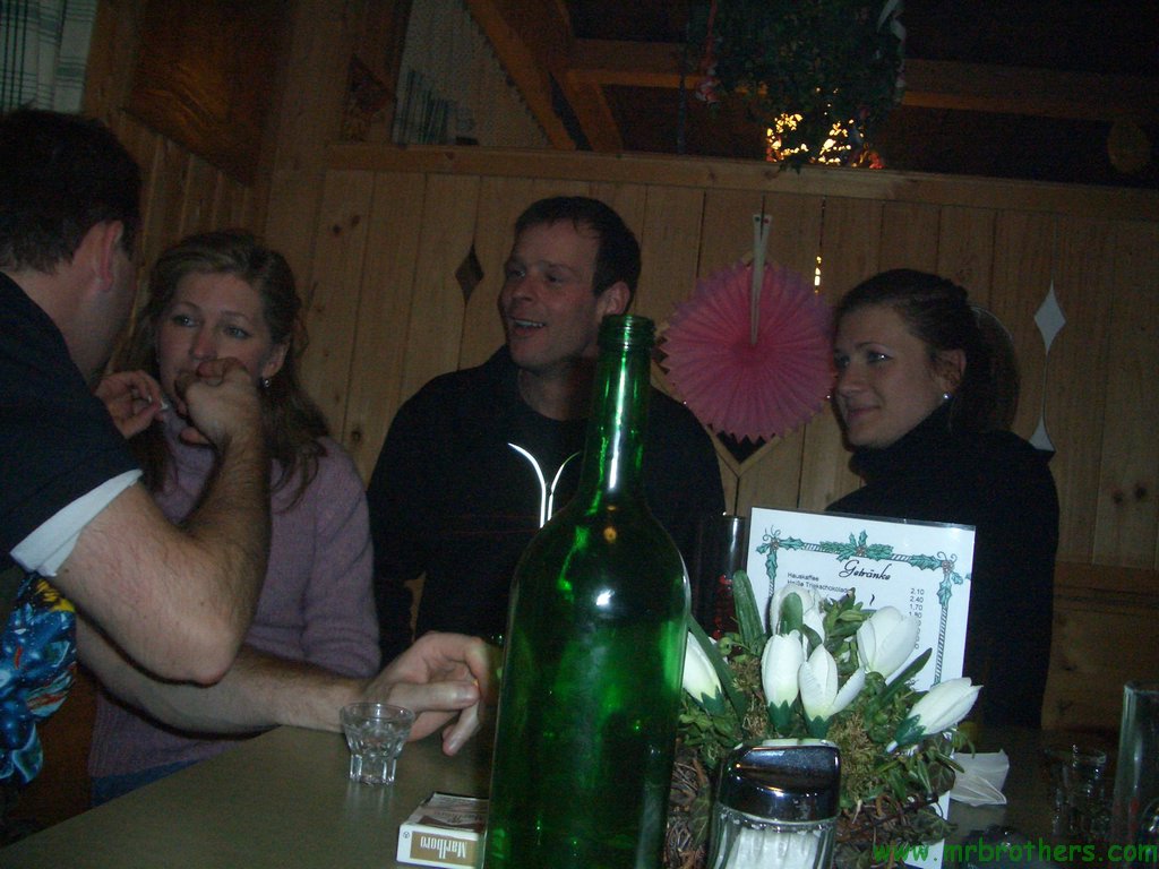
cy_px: 434
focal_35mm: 35
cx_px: 580
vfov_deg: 40.7
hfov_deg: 52.6
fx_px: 1172
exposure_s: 1/60
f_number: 2.6
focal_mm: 5.8
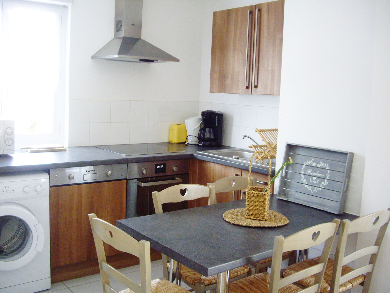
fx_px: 428
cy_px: 146
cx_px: 195
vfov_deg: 37.7
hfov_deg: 49.0
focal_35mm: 38
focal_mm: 7.9
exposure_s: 1/60
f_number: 2.8
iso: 400
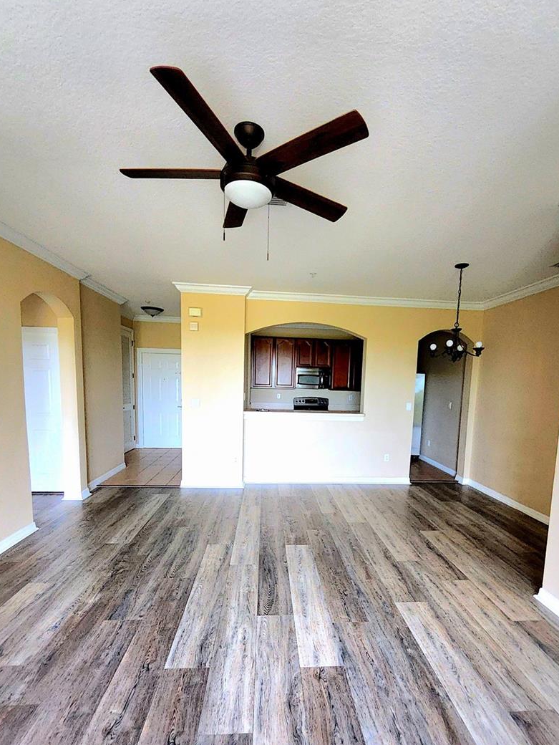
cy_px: 416
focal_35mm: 15
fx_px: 323
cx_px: 291
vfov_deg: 97.7
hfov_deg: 81.8
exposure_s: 1/60.2
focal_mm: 1.13
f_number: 2.2
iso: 320
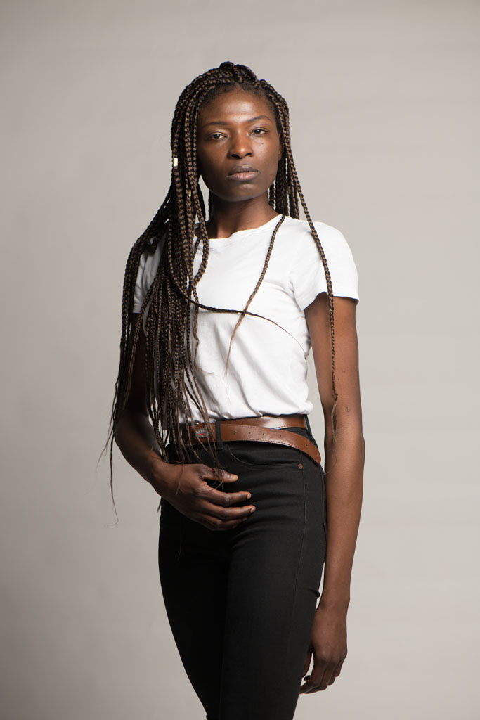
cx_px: 240
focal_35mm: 105
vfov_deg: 19.5
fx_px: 2099
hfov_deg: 13.0
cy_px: 360
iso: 100
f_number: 5.6
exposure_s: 1/160
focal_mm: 105
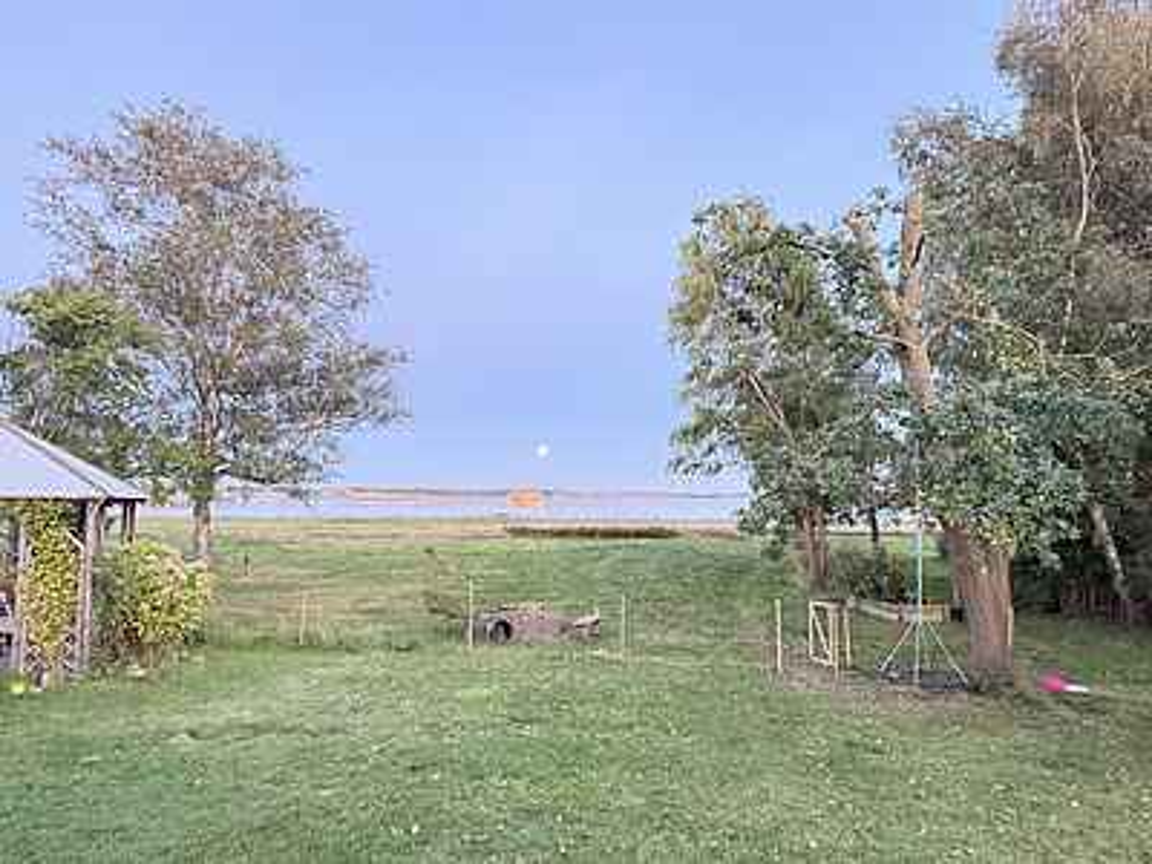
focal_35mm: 24
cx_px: 576
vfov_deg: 56.8
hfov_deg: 71.6
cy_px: 432
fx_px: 799
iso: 1000
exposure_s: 1/36
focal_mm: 6.76
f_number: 1.78
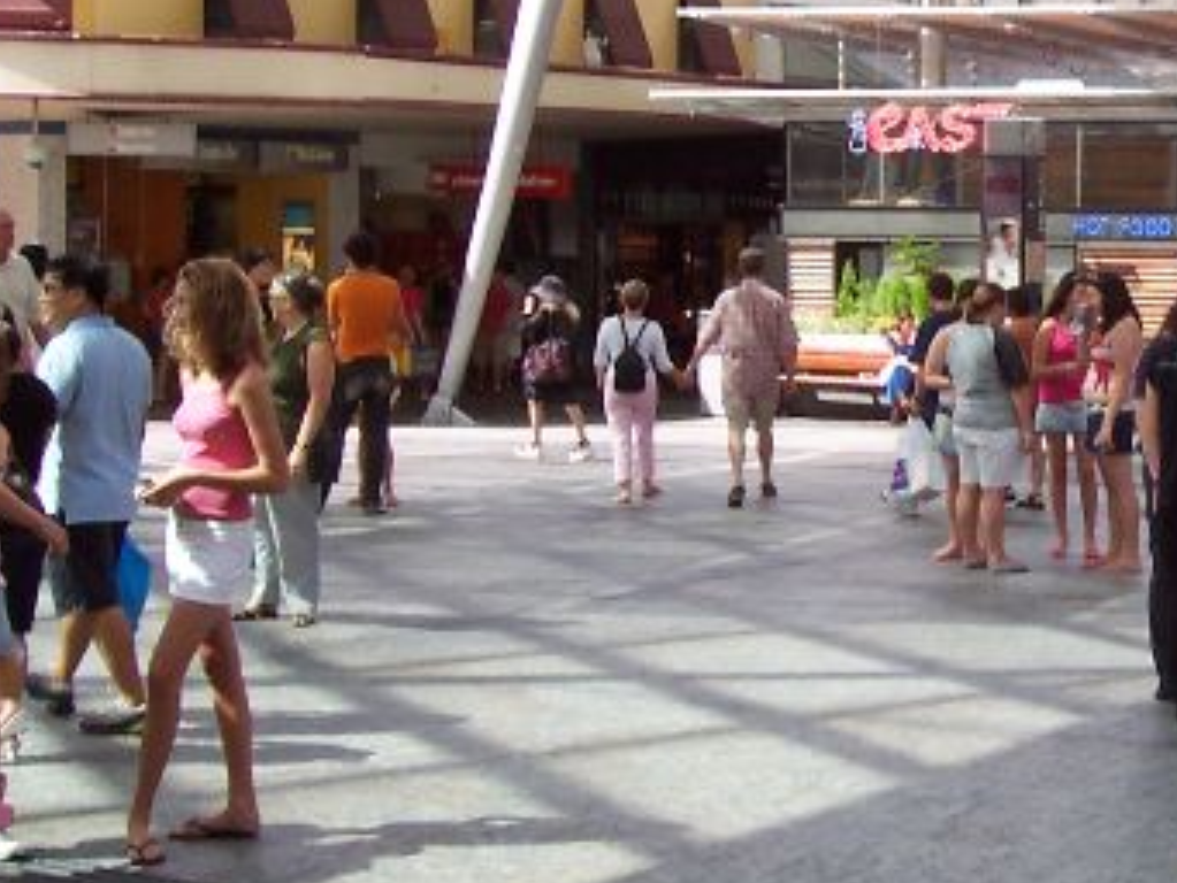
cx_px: 1118
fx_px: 2721
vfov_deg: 18.4
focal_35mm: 80
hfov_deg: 23.6
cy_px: 252
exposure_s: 1/180
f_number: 5.6
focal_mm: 5.6
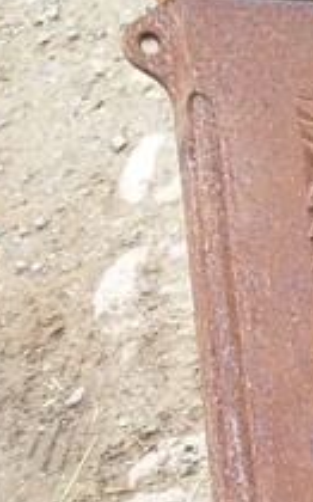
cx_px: 683
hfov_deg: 11.0
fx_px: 1435
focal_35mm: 105
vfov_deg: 18.6
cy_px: 636
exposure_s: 1/100
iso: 80
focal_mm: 3.93
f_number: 1.7
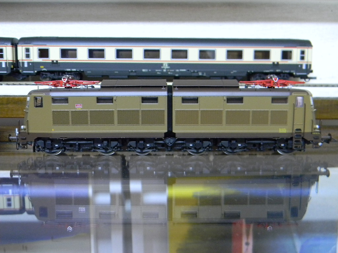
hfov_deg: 51.4
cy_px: 126
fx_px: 352
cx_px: 169
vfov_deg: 39.7
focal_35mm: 36
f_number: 3.7
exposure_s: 1/6.1
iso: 400
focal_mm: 6.4
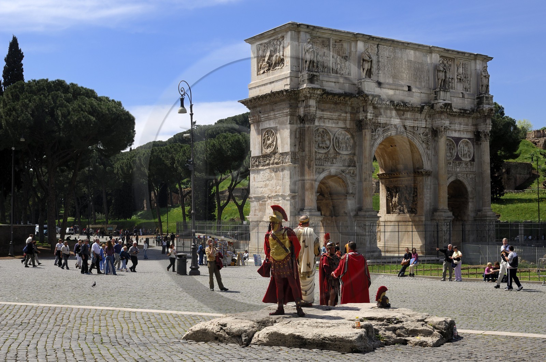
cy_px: 181
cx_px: 273
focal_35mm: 48
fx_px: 727
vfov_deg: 28.0
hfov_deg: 41.2
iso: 100
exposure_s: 1/125
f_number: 10
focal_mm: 32
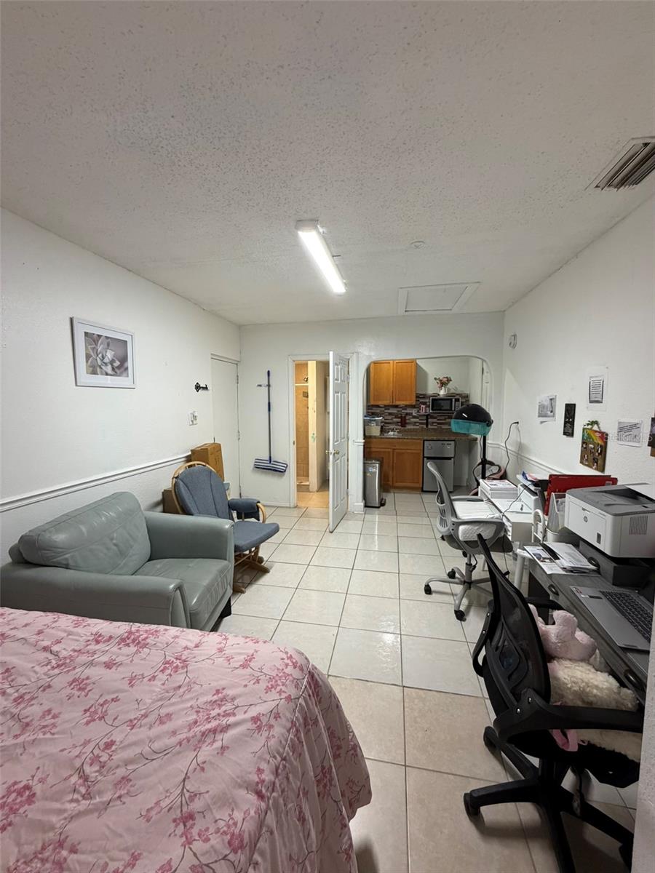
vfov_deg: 102.1
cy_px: 436
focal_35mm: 14
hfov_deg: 85.7
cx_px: 328
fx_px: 353
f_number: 2.2
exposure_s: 1/120
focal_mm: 2.22
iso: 320
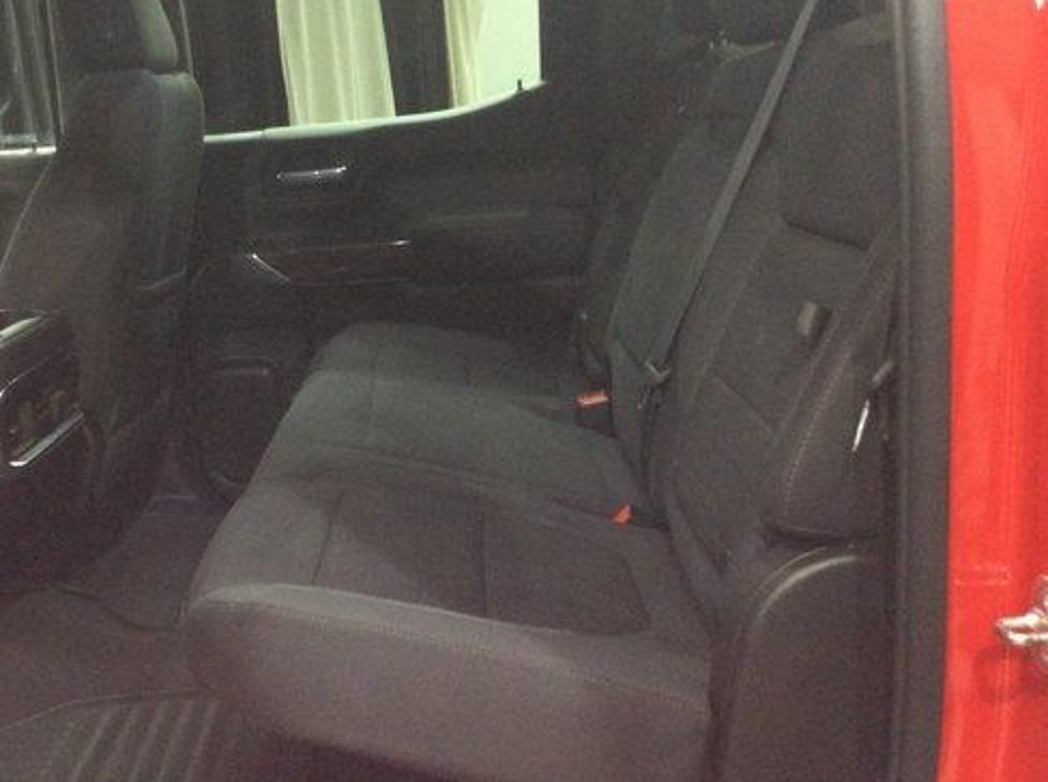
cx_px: 395
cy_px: 391
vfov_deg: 34.2
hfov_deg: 44.5
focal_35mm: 42
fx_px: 1269
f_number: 2.4
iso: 320
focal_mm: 3.3
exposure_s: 1/17
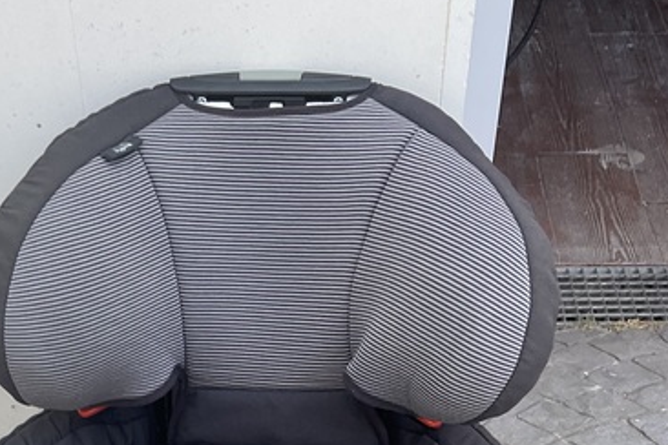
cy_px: 600
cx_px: 206
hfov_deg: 30.2
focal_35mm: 66
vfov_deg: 18.9
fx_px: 1225
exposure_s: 1/120
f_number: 1.8
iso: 20
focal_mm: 3
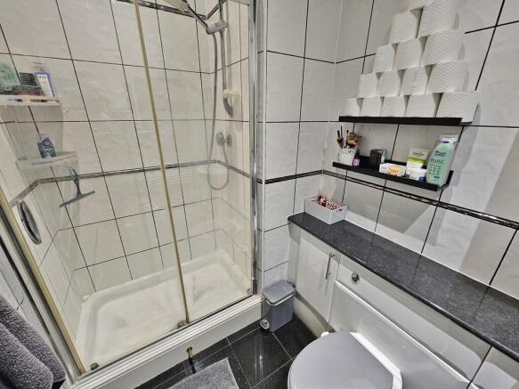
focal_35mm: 13
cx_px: 260
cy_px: 194
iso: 400
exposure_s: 1/33.3
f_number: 2.2
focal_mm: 2.2
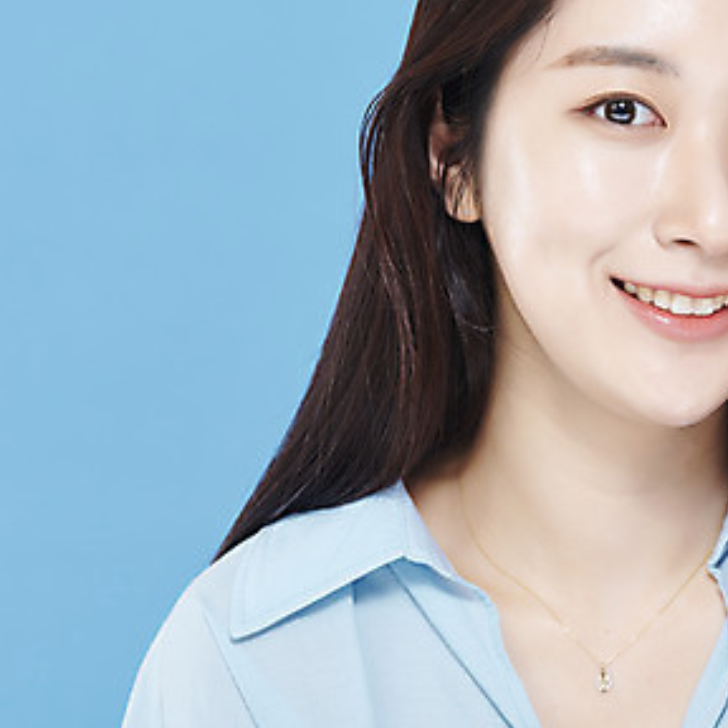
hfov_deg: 9.4
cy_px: 243
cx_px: 446
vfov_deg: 9.4
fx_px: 4426
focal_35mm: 186
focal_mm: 105
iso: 64
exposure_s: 1/125
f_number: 11
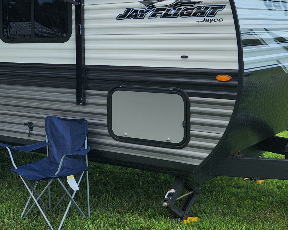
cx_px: -28
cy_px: 52
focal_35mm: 65
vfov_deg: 23.2
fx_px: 554
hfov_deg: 26.8
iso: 20
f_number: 1.8
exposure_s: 1/289
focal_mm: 5.4
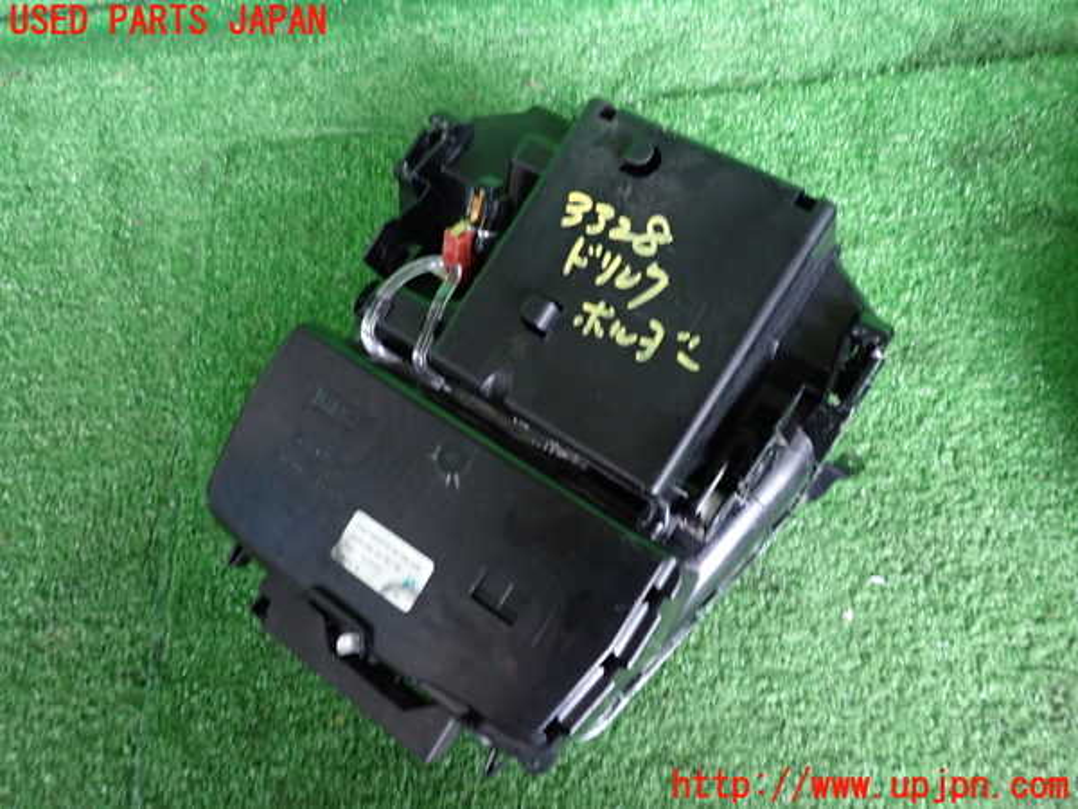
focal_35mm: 25
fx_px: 779
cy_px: 404
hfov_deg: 69.4
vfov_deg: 54.9
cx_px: 539
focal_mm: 4.5
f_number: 2
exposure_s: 1/30
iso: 640
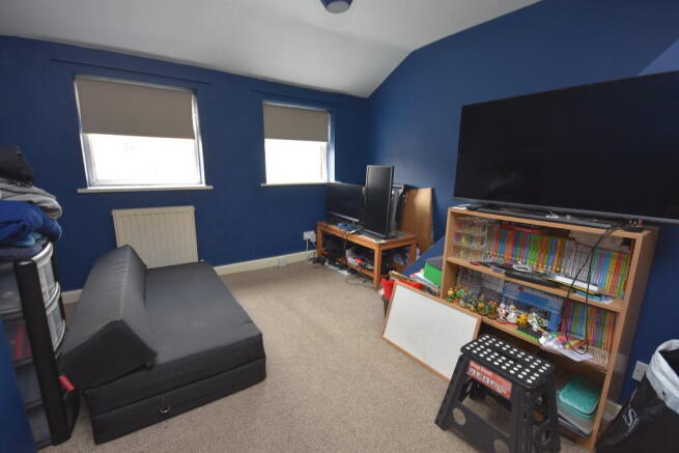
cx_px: 340
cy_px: 226
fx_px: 283
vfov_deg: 77.4
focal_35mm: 15
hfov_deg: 100.4
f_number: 4
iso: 360
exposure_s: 1/60
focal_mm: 10
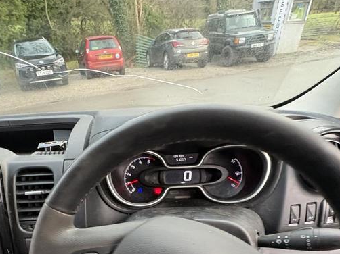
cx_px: 144
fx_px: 245
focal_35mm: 25
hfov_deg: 69.0
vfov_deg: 49.9
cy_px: 220
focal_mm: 2.22
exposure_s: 1/60
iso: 500
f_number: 2.2
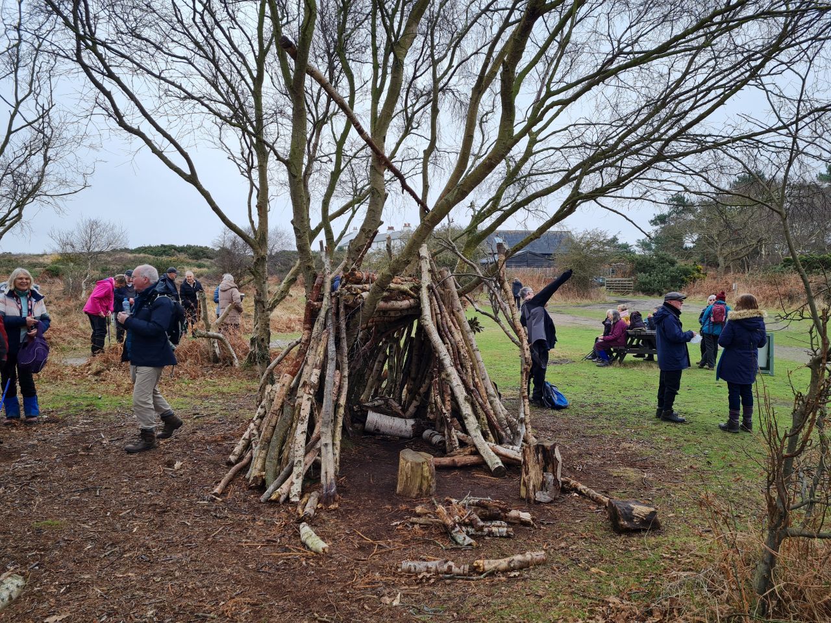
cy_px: 312
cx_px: 416
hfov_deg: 67.3
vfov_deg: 53.1
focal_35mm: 26
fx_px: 624
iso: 50
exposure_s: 1/266
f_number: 1.8
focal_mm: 5.4
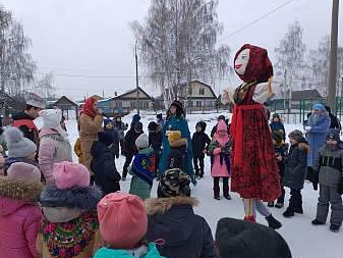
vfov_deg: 51.4
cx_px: 170
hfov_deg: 65.3
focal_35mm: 27
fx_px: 268
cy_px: 128
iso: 40
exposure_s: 1/1507
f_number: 1.7
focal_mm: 3.93
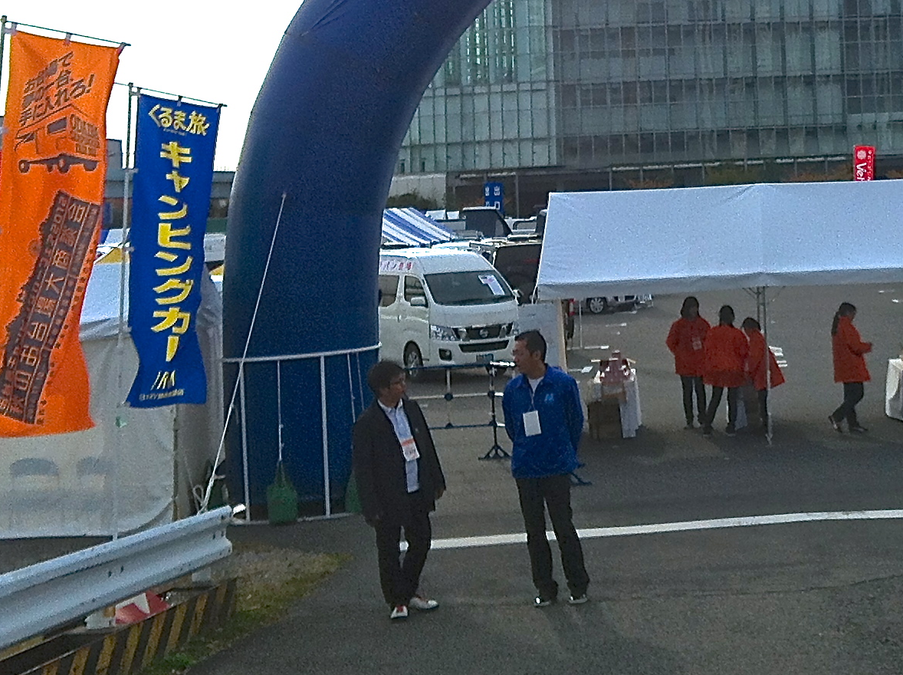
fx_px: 2006
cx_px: 775
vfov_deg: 18.9
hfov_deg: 24.8
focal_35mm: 77
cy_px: 116
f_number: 2.8
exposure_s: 1/1508
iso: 80
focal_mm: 3.85
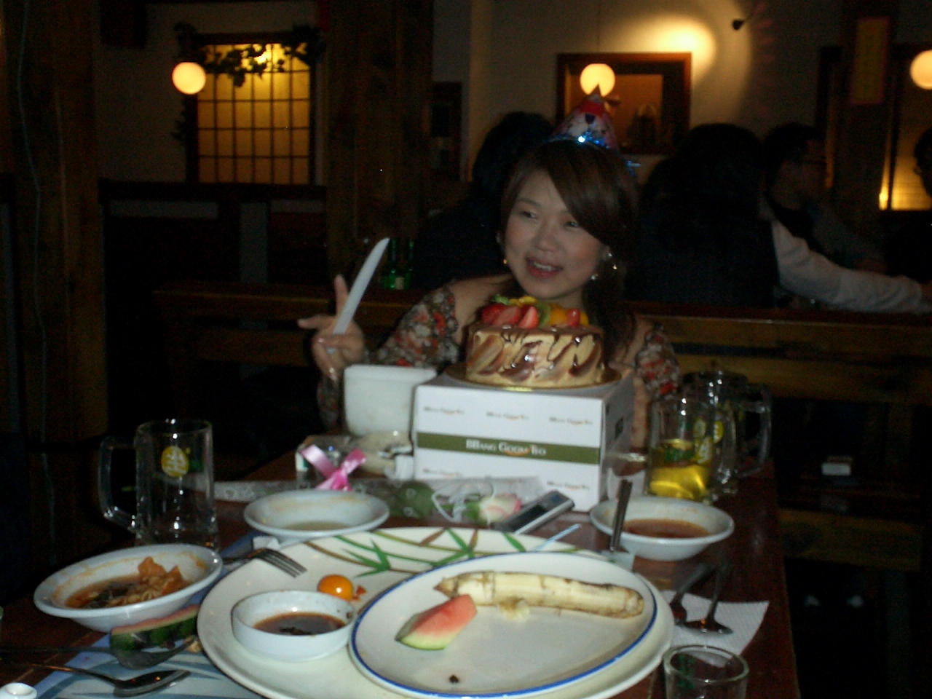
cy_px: 350
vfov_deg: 38.7
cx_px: 466
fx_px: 996
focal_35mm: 37
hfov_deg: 50.1
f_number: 3.5
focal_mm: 5.6
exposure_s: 1/40
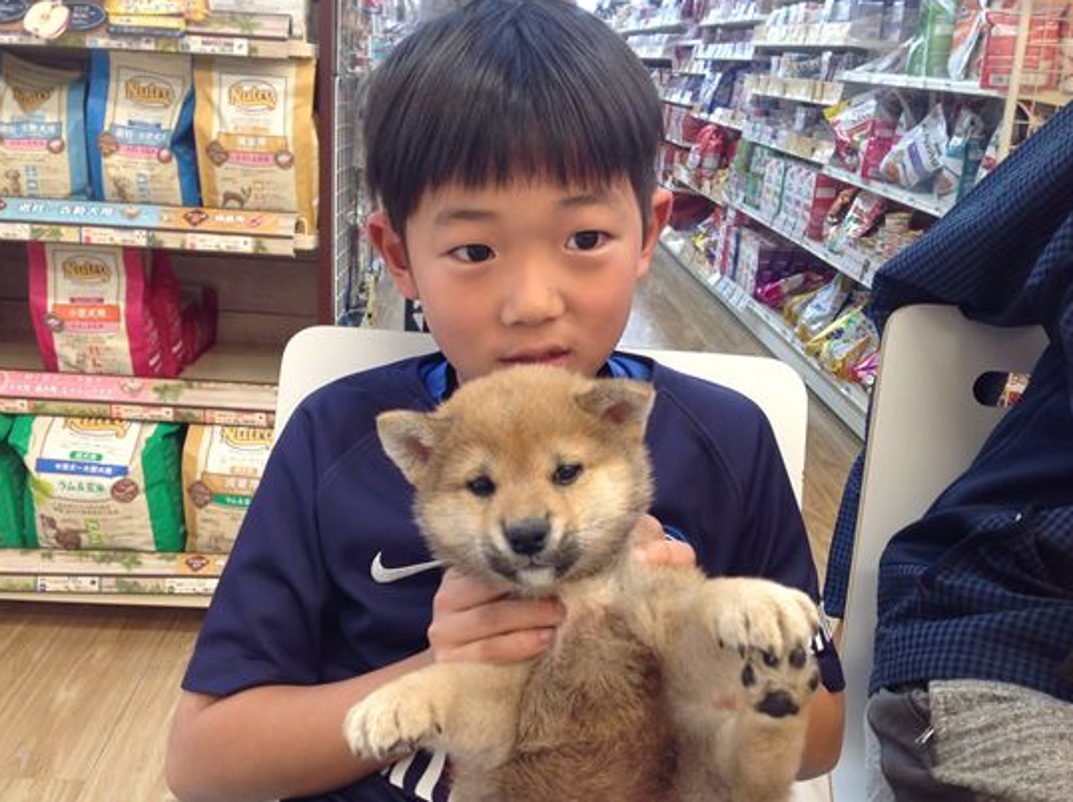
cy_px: 421
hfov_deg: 47.9
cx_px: 491
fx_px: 1207
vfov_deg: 36.7
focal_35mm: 39
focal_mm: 4.28
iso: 50
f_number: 2.4
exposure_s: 1/20
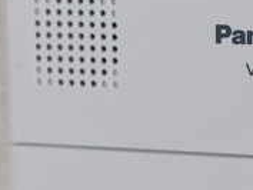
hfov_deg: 14.3
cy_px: -77
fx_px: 951
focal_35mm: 130
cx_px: 356
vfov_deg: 11.1
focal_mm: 5.23
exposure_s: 1/24
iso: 40
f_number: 1.8
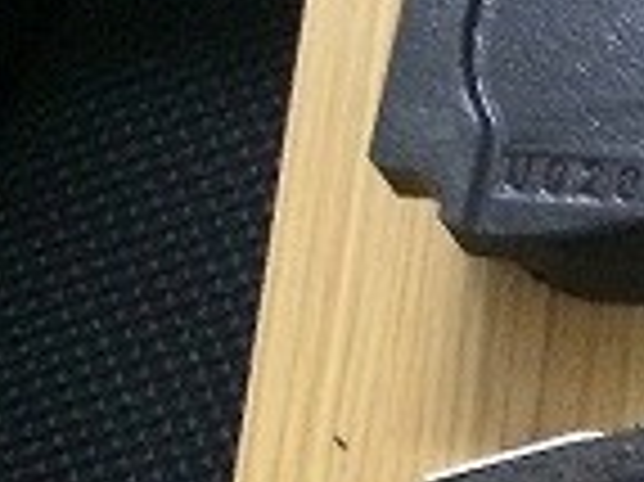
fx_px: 3179
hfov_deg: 10.1
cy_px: 964
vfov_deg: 8.2
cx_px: 1563
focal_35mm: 171
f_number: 2.2
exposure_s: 1/15
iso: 320
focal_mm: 4.12
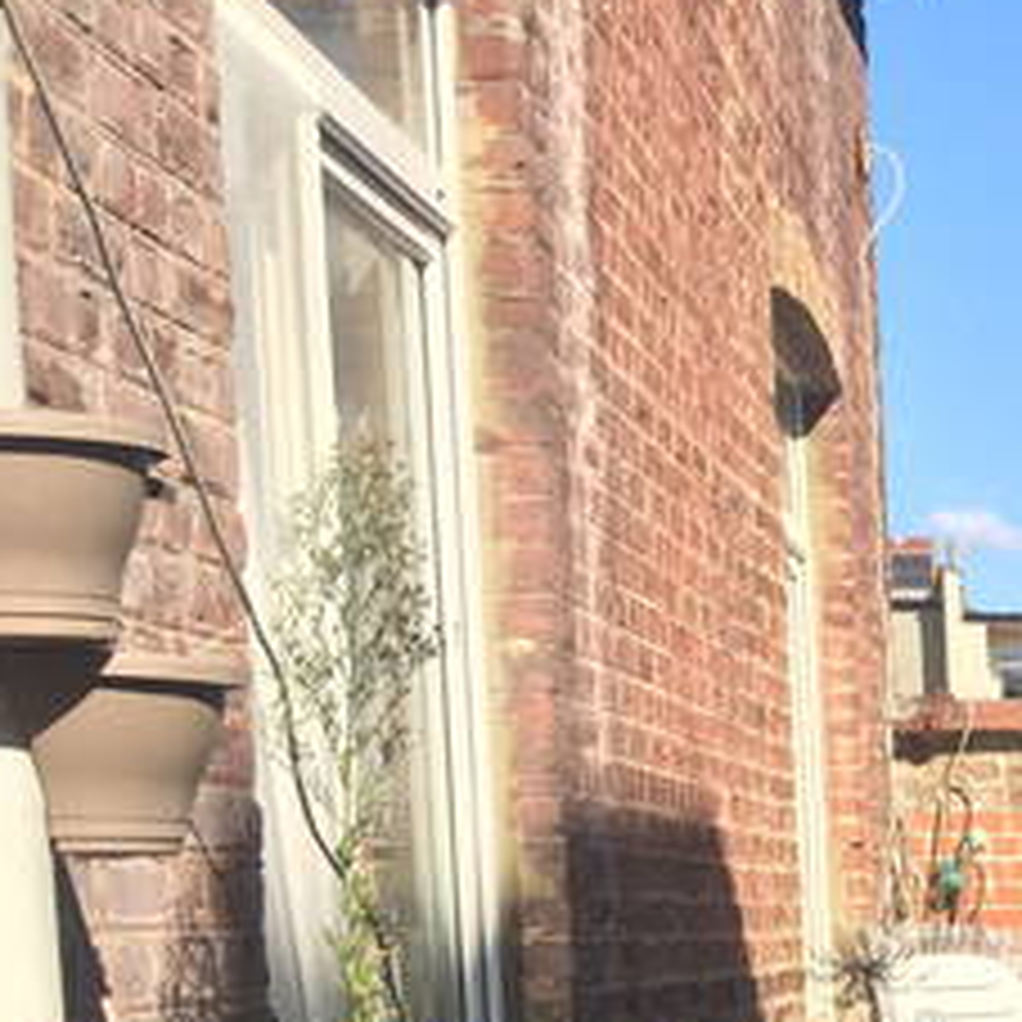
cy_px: 1306
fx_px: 2973
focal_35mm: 89
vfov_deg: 18.3
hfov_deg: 17.0
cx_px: 1684
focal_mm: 4.15
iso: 32
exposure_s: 1/1130
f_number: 2.2
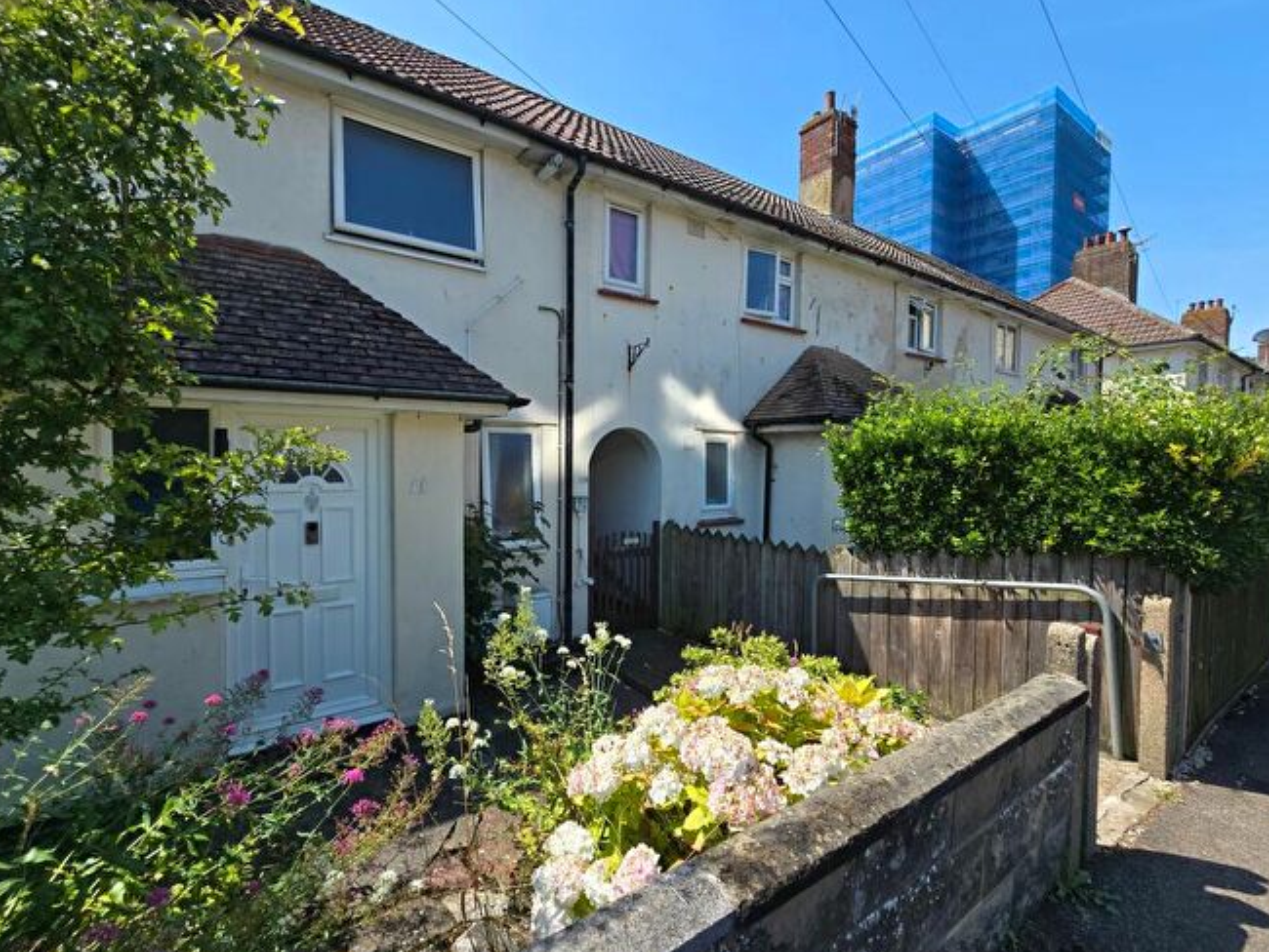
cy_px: 463
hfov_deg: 102.0
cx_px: 631
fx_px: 513
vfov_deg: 85.7
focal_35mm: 14
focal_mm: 2.2
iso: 50
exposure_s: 1/1354
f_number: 2.2
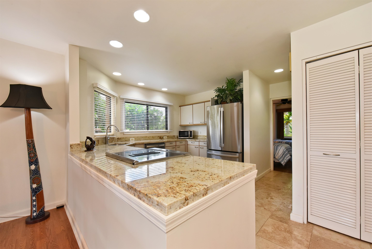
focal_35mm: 14
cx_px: 186
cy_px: 124
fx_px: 145
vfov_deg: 81.2
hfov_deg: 104.2
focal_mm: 14
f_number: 16
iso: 1800
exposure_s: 1/60
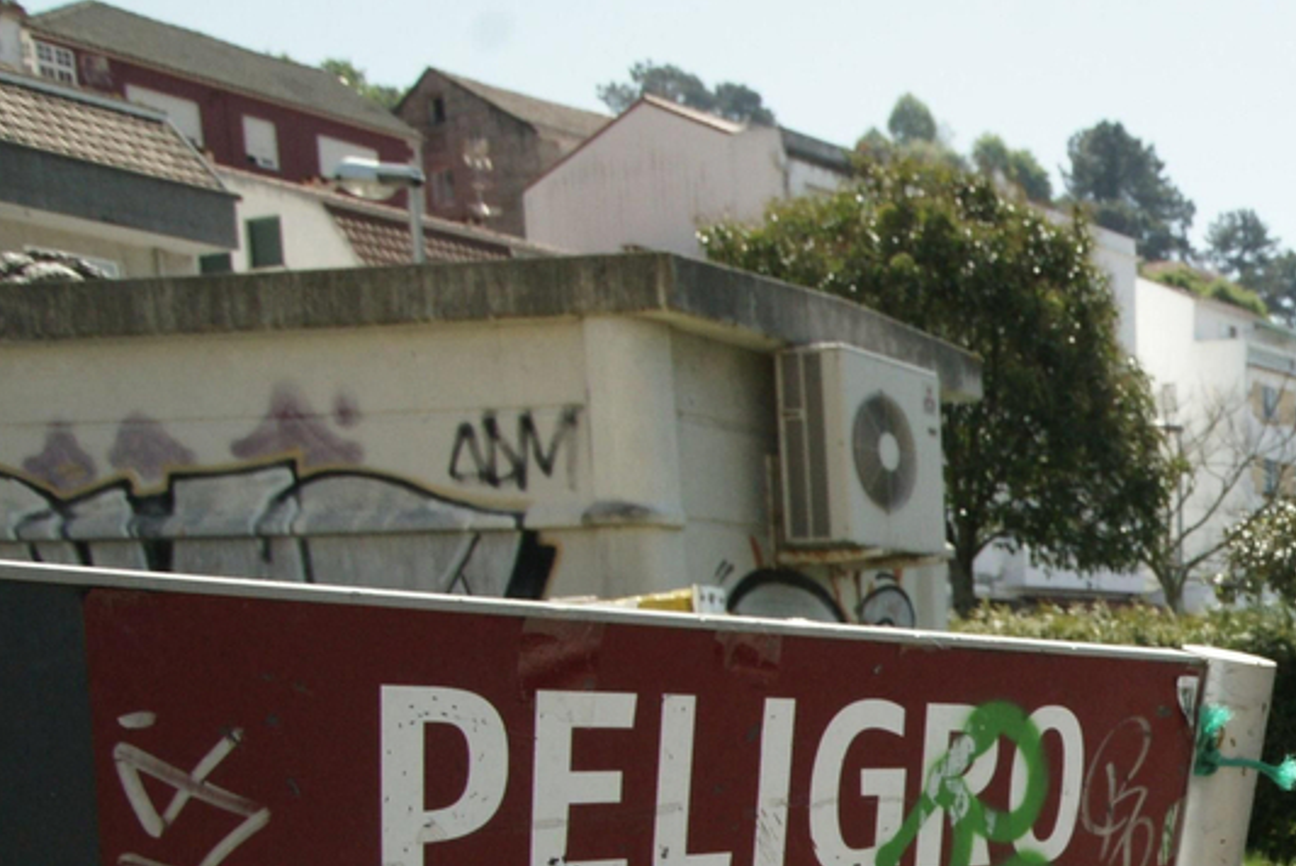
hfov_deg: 31.2
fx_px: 1837
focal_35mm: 51
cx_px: 1636
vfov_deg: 24.3
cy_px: 1014
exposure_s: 1/800
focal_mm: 17
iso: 800
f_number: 9
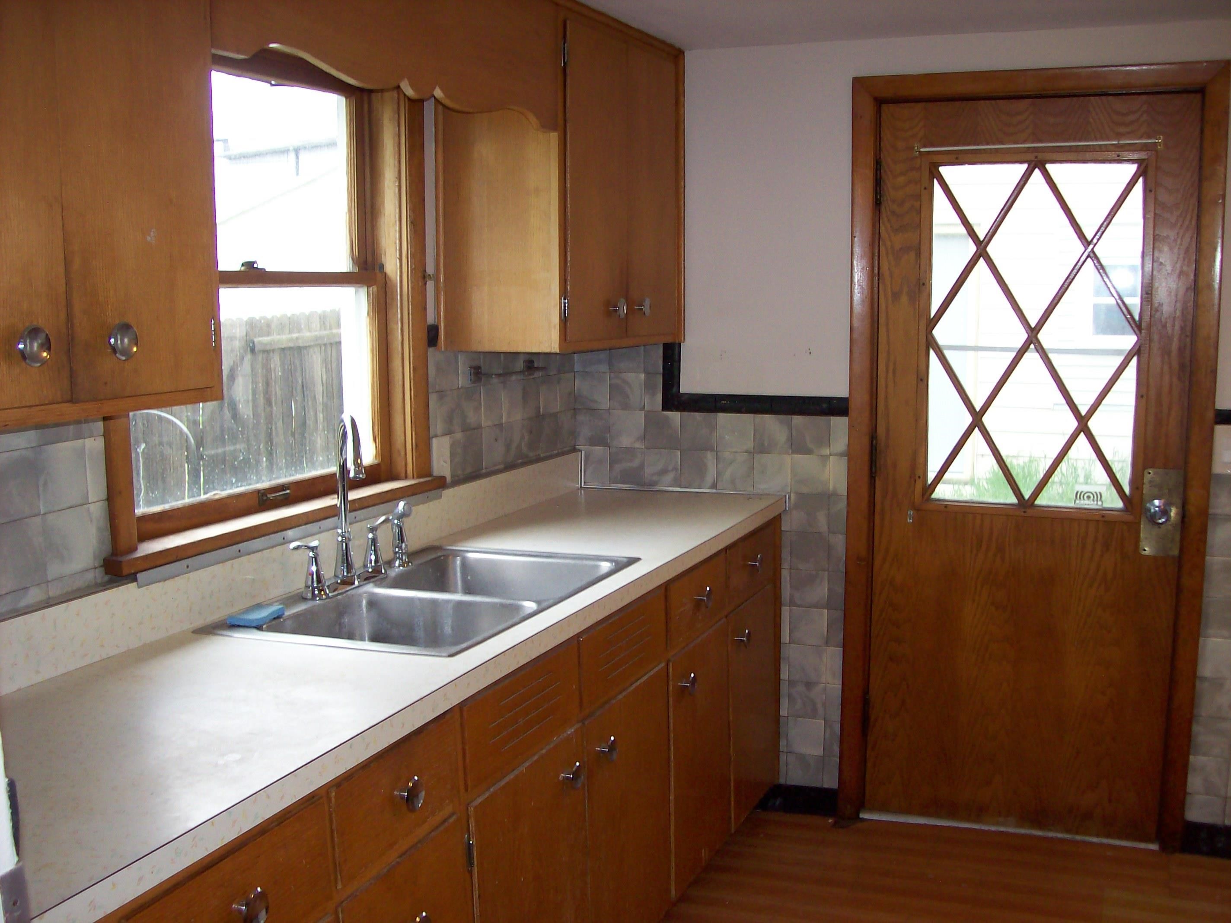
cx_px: 616
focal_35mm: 36
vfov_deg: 39.6
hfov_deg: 51.4
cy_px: 462
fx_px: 1280
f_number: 2.7
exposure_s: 1/64
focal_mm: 6
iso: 80
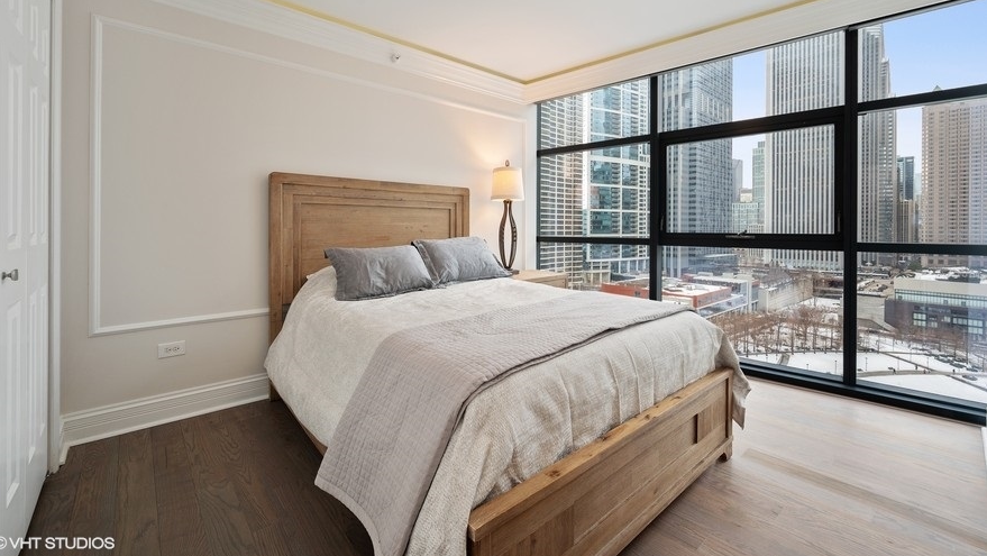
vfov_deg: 70.0
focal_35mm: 15
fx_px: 393
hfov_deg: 103.0
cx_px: 484
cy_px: 226
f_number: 8
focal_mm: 14
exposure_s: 1/4
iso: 400
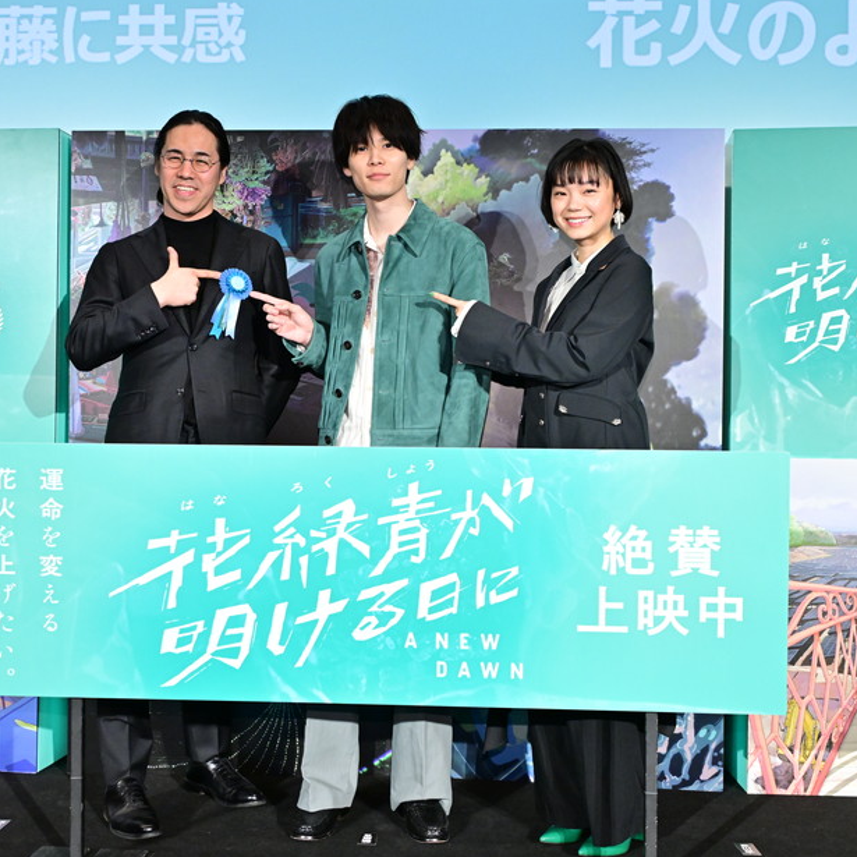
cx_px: 383
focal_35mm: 48
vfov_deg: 35.6
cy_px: 423
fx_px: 1336
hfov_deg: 35.5
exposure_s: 1/200
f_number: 4.8
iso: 3200
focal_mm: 34.5
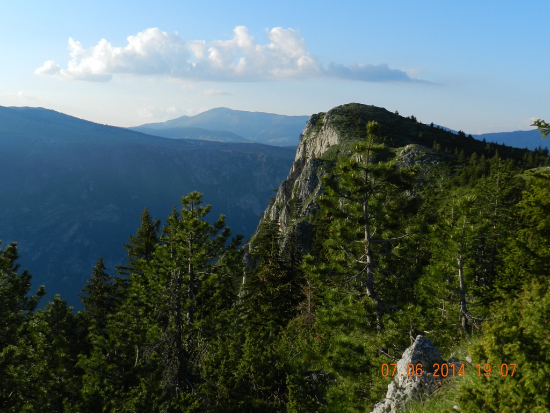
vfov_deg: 37.7
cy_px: 206
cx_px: 275
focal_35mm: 38
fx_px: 604
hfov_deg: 49.0
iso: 160
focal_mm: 6.7
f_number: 4
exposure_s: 1/1000
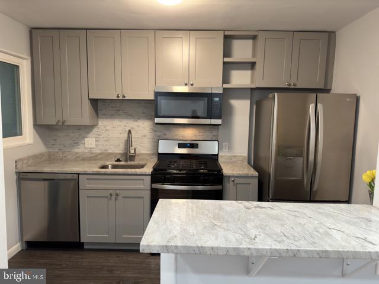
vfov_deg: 56.8
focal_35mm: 24
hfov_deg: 71.6
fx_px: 263
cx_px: 190
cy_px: 142
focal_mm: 6.86
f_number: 1.78
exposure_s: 1/60
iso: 200
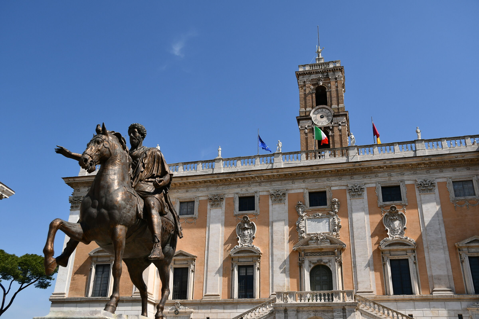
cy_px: 160
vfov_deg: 36.9
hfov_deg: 53.1
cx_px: 240
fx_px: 479
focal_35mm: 36
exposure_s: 1/4000
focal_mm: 24
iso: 200
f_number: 4.5
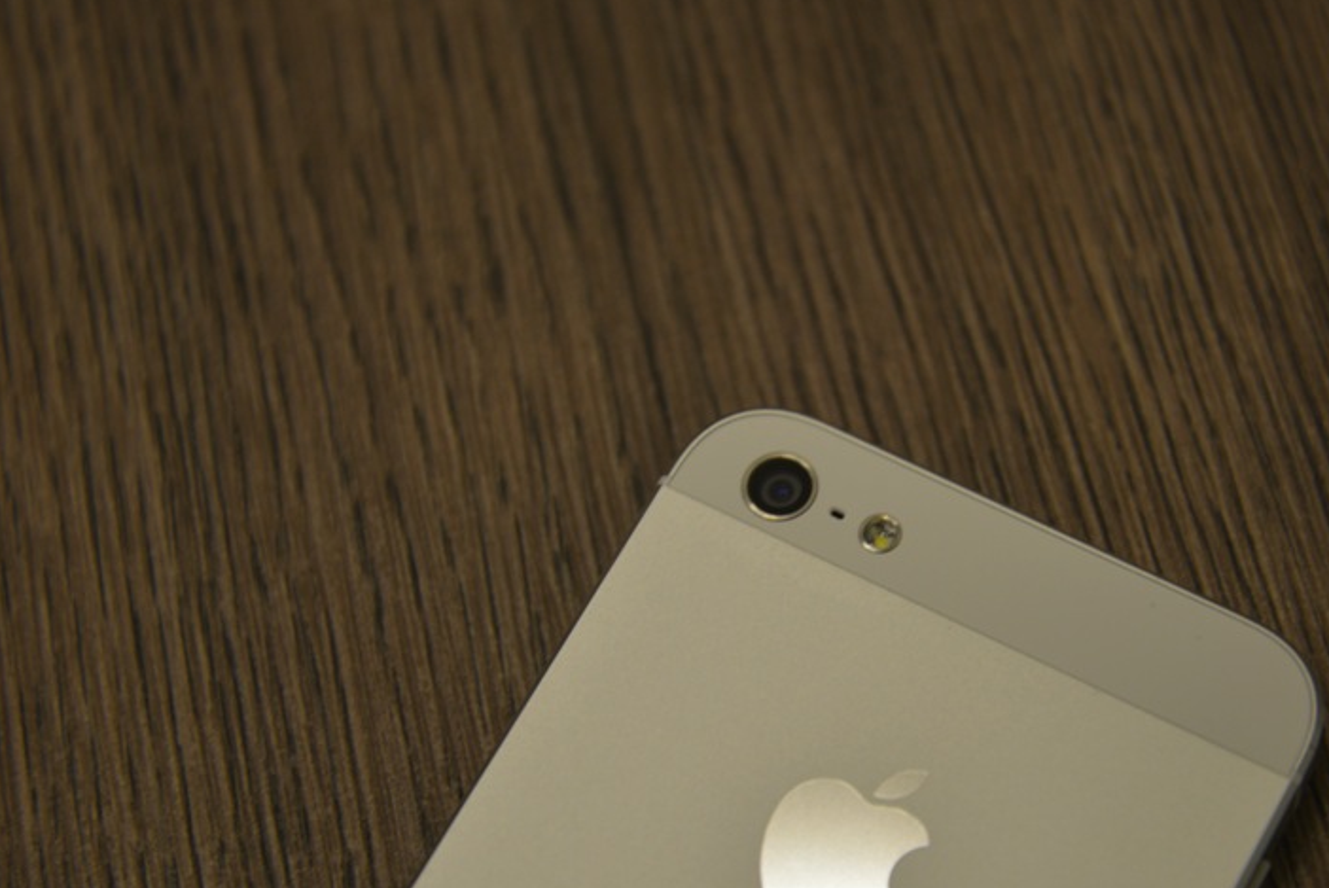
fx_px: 4470
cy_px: 558
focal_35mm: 121
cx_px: 835
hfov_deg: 16.9
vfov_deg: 11.3
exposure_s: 1/60
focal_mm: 85
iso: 560
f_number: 4.5
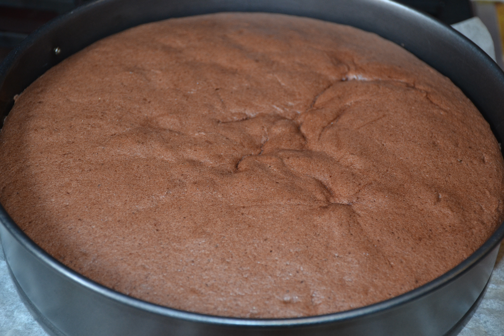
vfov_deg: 21.6
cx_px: 252
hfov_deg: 31.9
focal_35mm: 63
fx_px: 882
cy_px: 168
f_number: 4.5
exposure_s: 1/60
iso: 800
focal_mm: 42
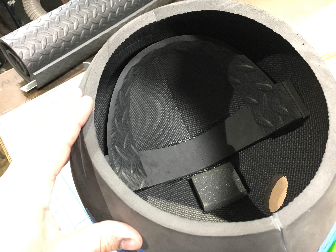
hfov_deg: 61.7
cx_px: 168
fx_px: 281
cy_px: 126
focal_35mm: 29
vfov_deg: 48.2
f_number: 2.2
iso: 200
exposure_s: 1/24
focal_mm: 4.15
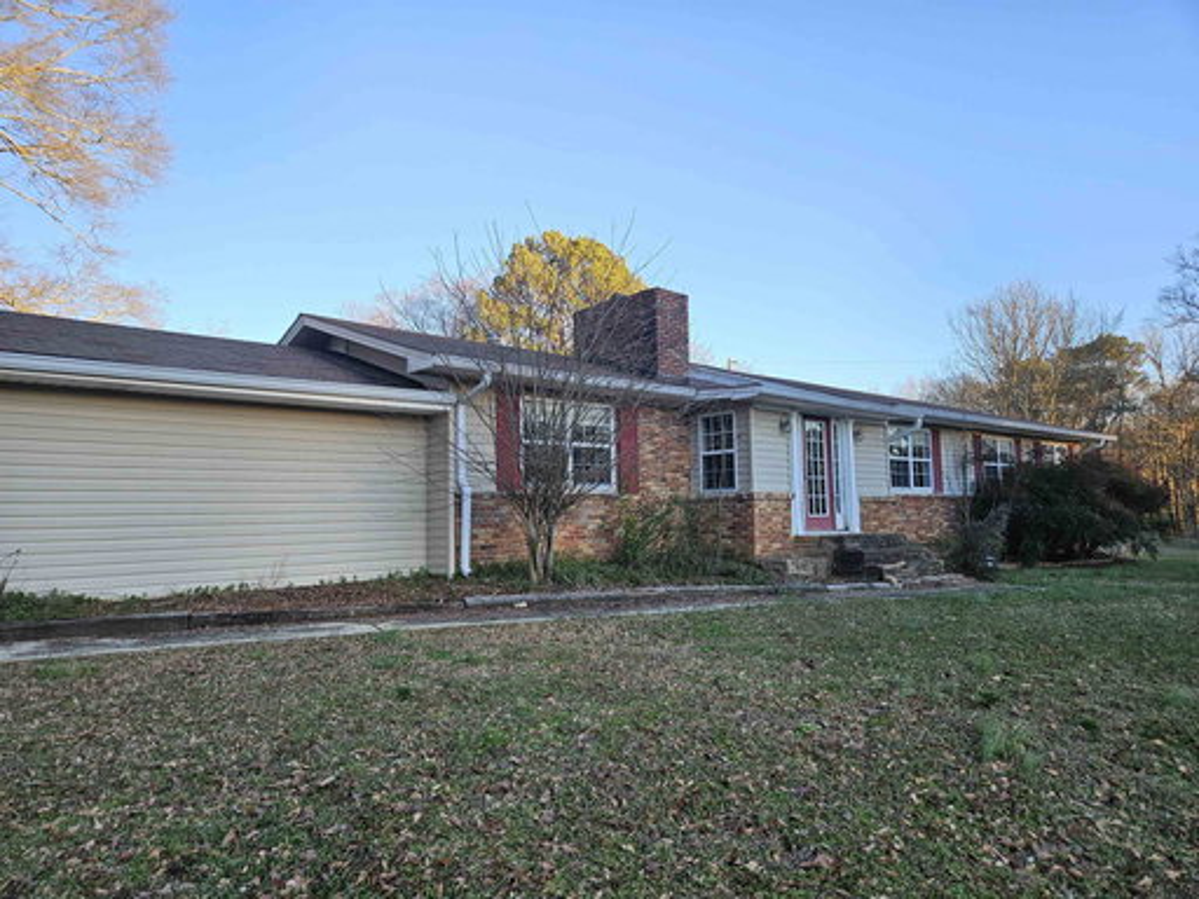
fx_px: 797
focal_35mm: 23
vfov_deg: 58.9
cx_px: 600
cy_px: 450
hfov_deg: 73.9
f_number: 1.8
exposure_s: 1/719
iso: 80
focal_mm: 5.4
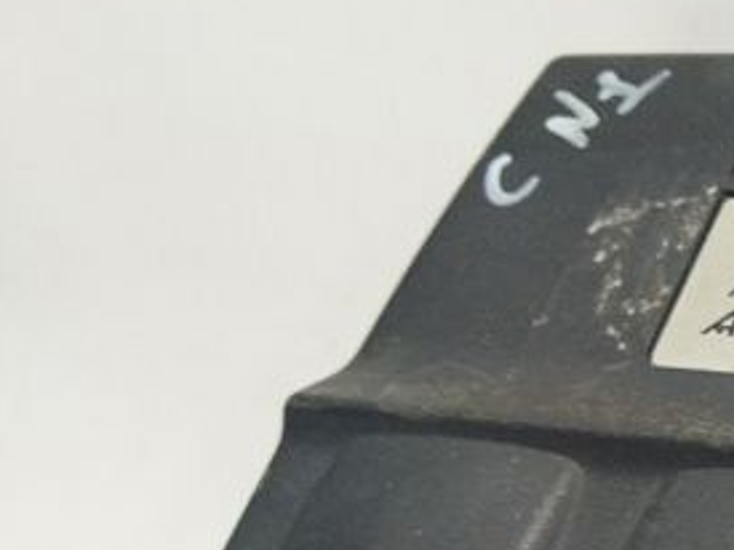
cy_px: 614
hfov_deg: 13.7
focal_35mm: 118
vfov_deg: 12.3
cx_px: 1553
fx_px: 2501
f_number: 1.79
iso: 147
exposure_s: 1/100
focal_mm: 4.71
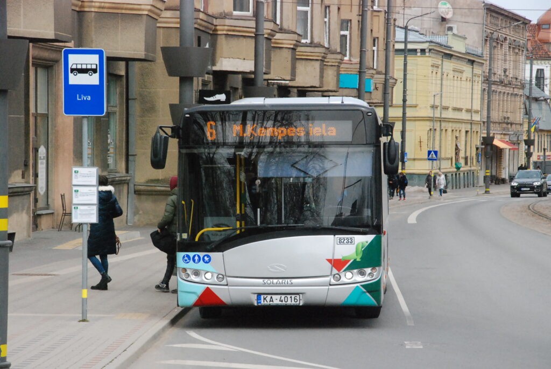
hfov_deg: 13.0
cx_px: 276
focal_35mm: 158
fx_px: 2413
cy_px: 184
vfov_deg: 8.7
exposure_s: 1/1600
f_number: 10
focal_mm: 105
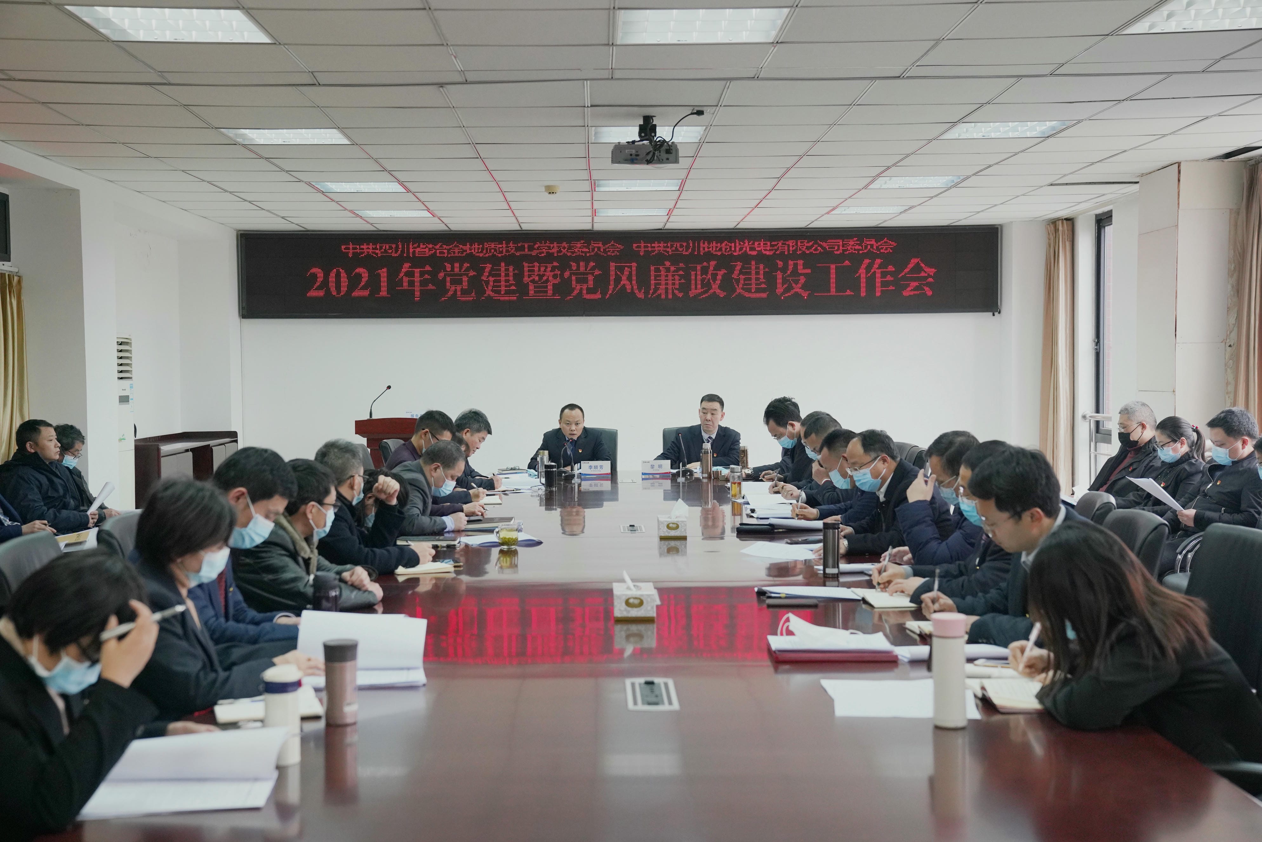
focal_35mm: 48
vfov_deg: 28.1
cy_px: 421
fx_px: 1683
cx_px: 631
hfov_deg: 41.1
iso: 1600
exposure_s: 1/160
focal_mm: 48
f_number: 4
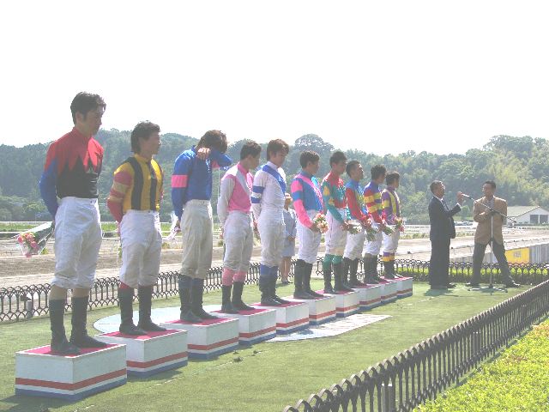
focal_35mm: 44
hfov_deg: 42.9
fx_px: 698
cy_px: 206
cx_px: 274
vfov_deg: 32.9
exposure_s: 1/1300
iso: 50
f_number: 5.6
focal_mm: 7.4
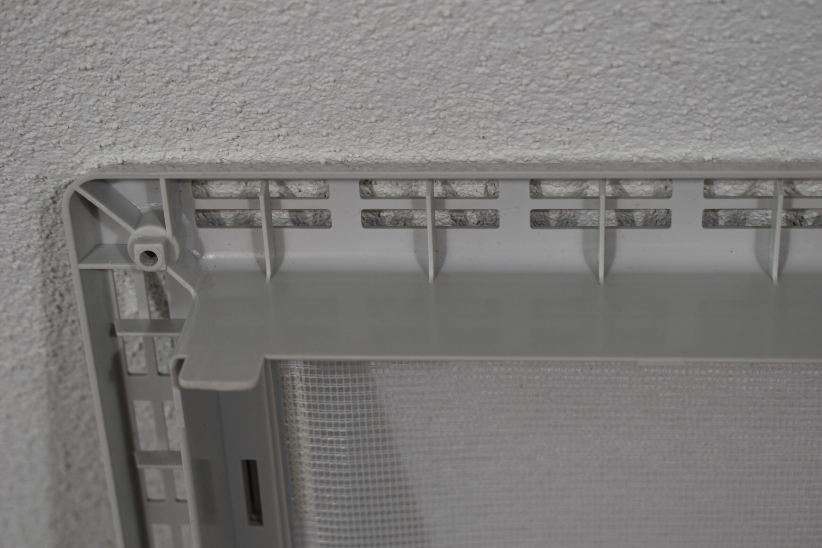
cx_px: 411
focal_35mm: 72
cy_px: 274
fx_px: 1644
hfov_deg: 28.1
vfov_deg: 18.9
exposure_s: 1/125
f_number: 5.6
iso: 250
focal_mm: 48
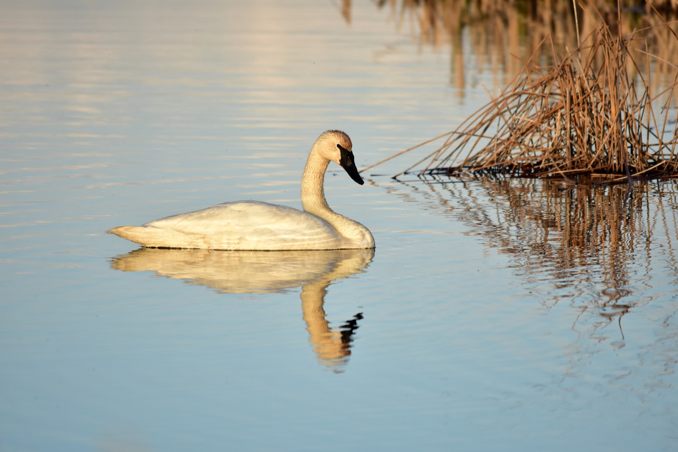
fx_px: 12712
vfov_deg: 2.0
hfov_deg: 3.1
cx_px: 339
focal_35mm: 675
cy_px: 226
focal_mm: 450
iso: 800
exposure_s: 1/1250
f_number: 8
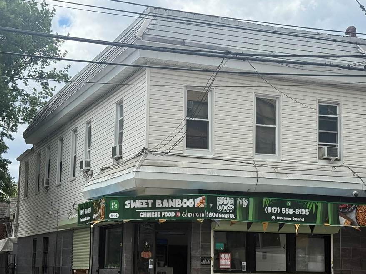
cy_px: 177
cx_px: 227
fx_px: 740
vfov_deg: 20.9
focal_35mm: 70
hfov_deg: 27.7
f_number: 1.78
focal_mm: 6.76
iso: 100
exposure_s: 1/3704
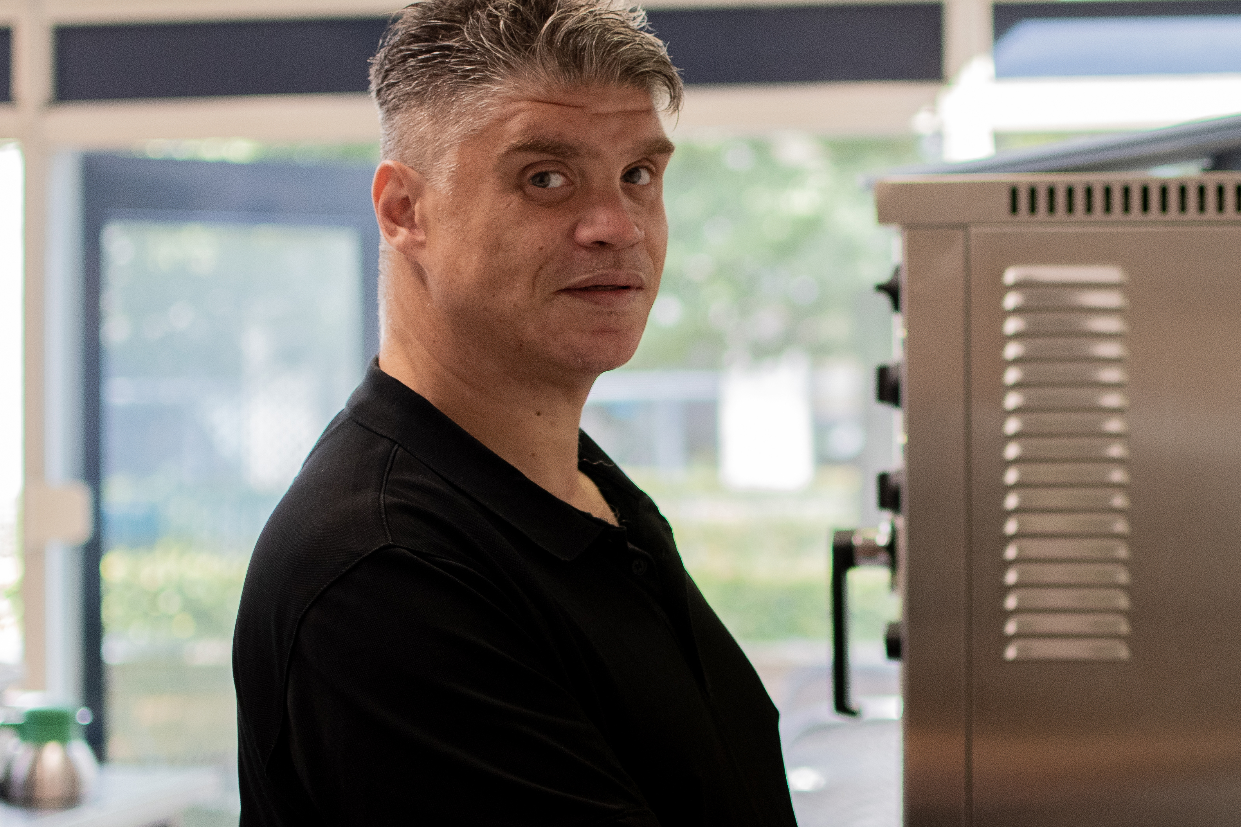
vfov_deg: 15.4
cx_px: 791
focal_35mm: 89
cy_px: 454
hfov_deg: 22.8
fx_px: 3068
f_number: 1.8
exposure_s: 1/400
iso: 640
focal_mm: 35
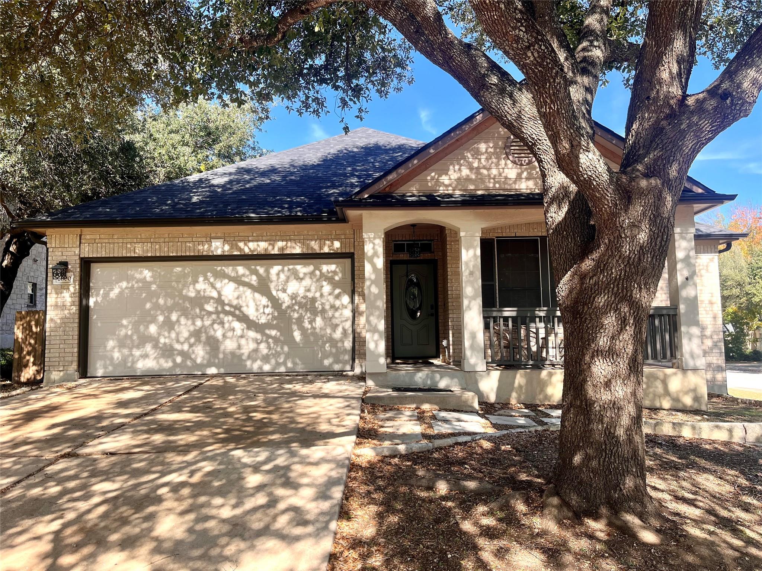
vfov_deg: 53.1
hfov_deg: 67.3
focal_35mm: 26
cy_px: 286
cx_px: 381
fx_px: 572
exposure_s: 1/761
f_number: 1.6
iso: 50
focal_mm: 5.1
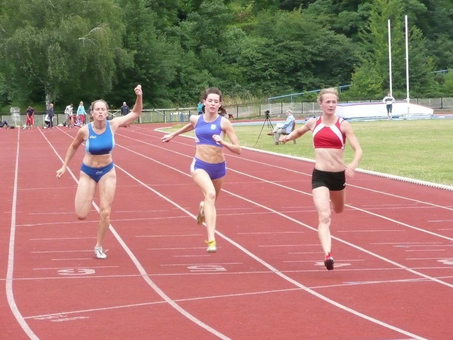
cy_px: 170
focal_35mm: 141
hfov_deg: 14.0
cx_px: 226
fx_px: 1845
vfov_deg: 10.5
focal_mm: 23.1
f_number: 4.8
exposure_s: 1/250
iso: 200
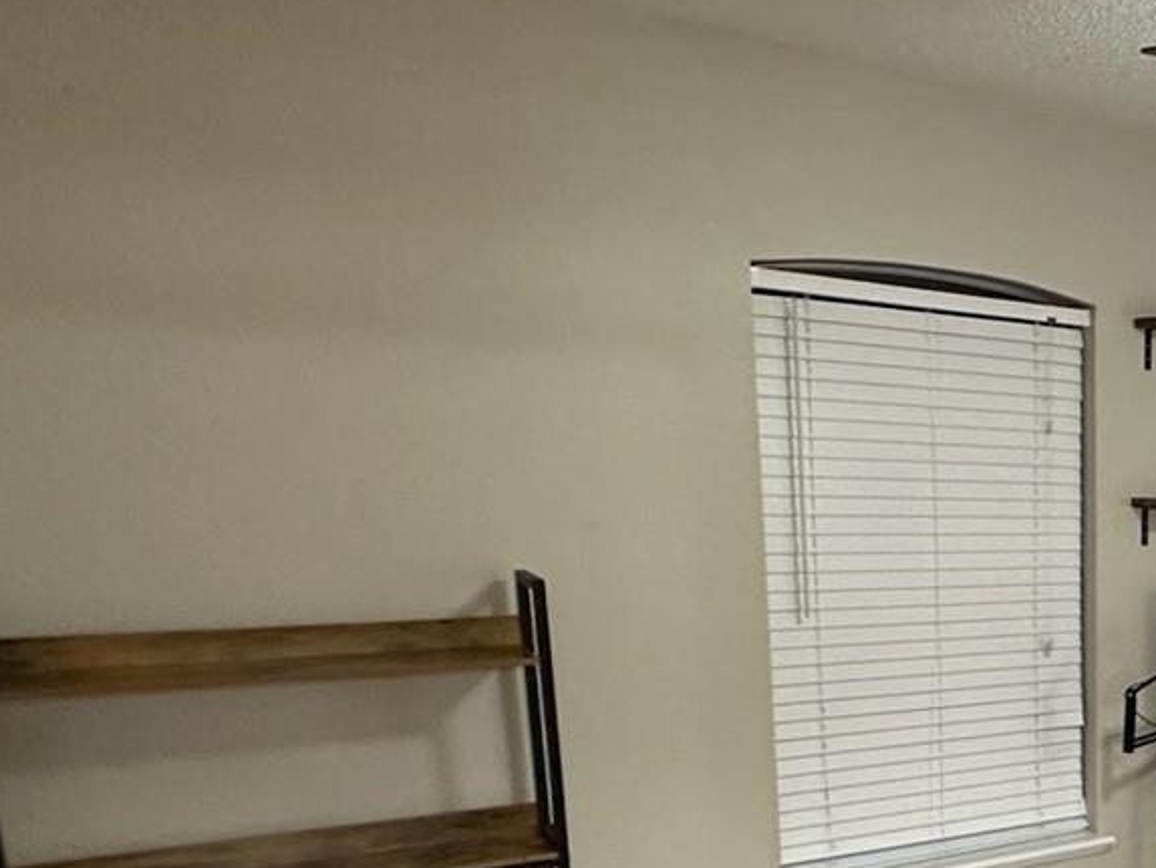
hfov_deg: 38.0
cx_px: 1331
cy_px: 731
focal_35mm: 39
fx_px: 1303
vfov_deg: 35.3
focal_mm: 2.22
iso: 1000
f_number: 2.2
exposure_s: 1/60
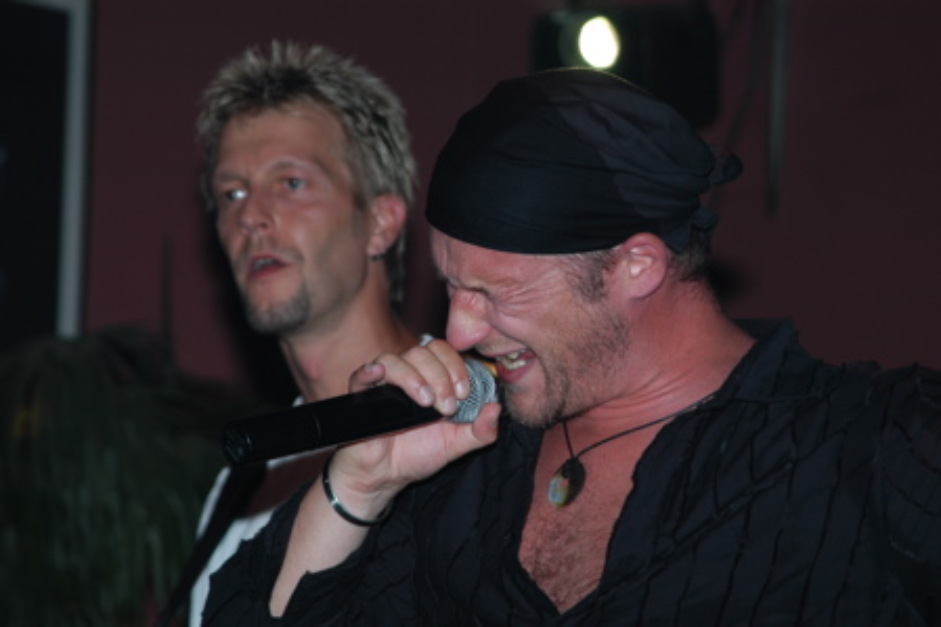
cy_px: 314
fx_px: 5291
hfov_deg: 10.2
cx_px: 470
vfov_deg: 6.8
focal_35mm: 202
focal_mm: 135
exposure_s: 1/60
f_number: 6.3
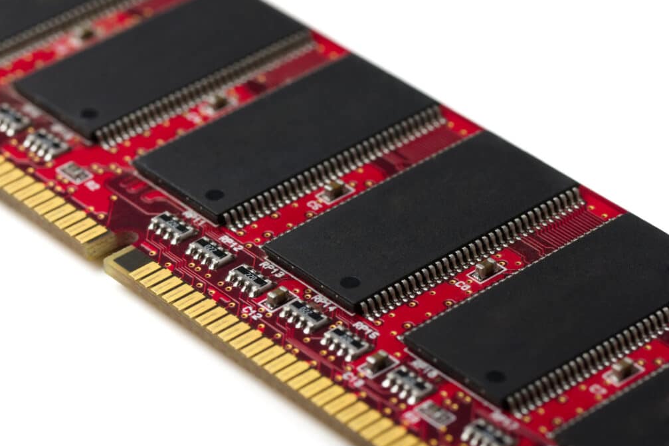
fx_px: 2545
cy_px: 223
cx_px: 330
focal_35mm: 137
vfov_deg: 10.0
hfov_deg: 15.0
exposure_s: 1/200
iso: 100
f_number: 22
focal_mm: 90
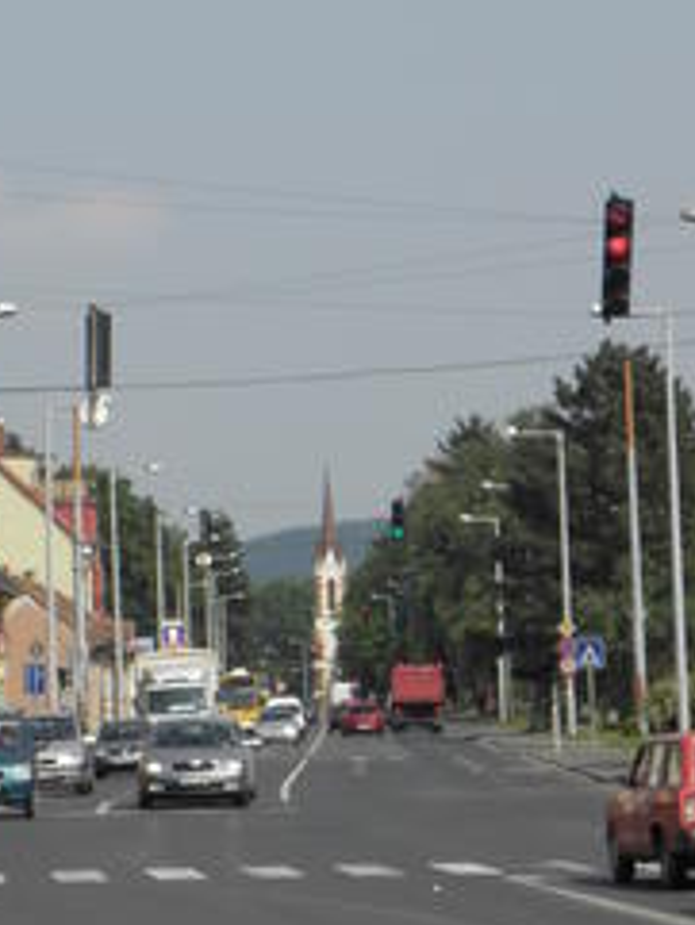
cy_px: 422
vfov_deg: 9.1
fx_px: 5831
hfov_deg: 6.8
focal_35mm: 218
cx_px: 342
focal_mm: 14.68
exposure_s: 1/320
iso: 64
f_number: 5.6
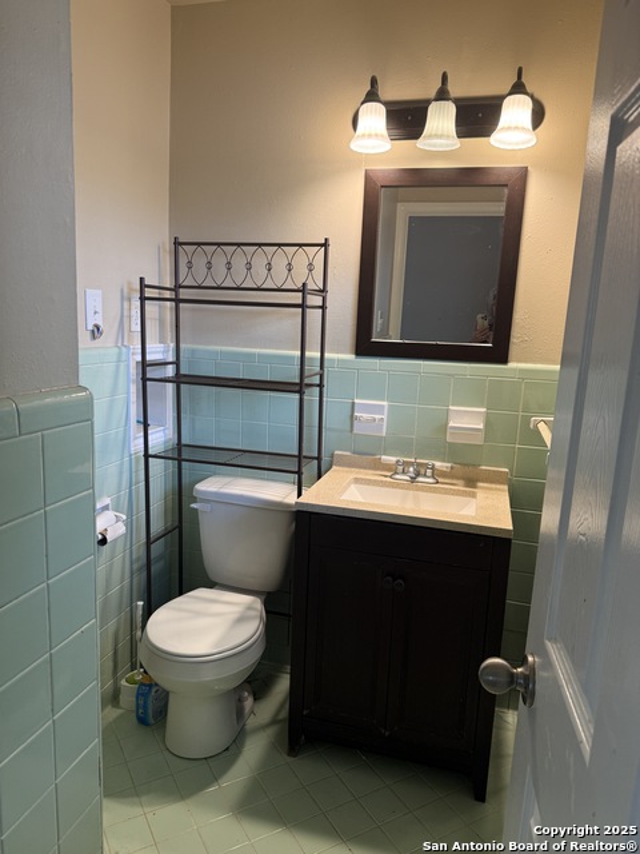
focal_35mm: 24
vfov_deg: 71.6
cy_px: 427
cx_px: 320
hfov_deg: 56.8
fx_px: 592
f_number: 1.78
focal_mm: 6.76
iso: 125
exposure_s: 1/60
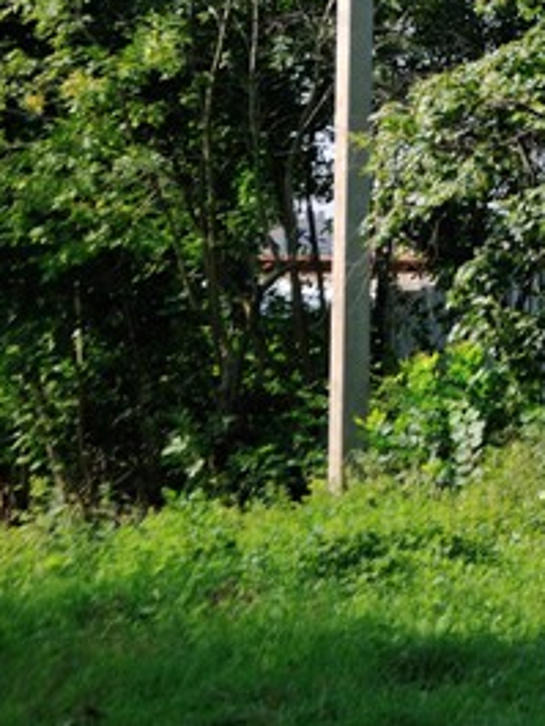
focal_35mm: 142
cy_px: -51
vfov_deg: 13.7
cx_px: 1172
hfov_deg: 9.6
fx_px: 2971
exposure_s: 1/320
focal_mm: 29
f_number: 7.1
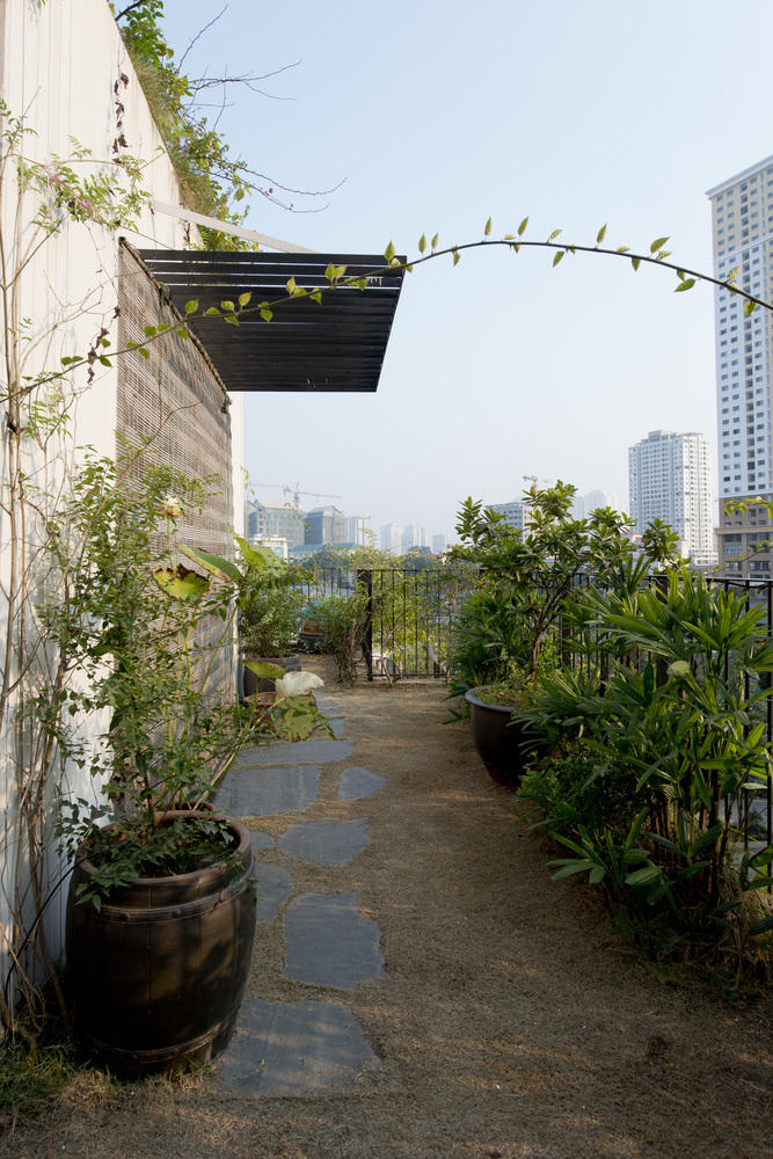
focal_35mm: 20
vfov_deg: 84.0
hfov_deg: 61.9
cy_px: 580
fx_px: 644
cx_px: 386
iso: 200
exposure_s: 1/320
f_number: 7.1
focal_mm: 20
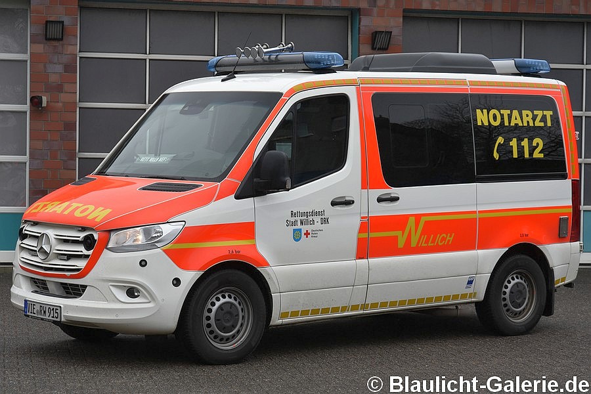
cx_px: 296
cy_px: 197
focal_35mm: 85
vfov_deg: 16.1
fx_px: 1395
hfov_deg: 23.9
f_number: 7.1
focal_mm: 85
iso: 400
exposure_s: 1/200
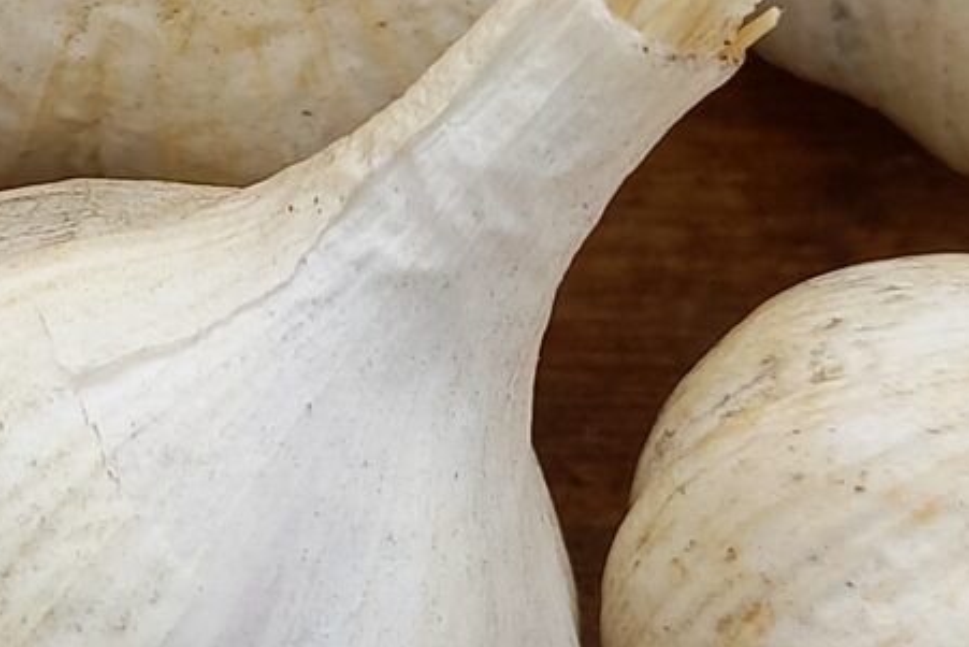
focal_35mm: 118
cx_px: 157
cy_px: 168
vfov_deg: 11.6
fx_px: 3177
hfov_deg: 17.2
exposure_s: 1/296
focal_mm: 4.65
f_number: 1.8
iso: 50
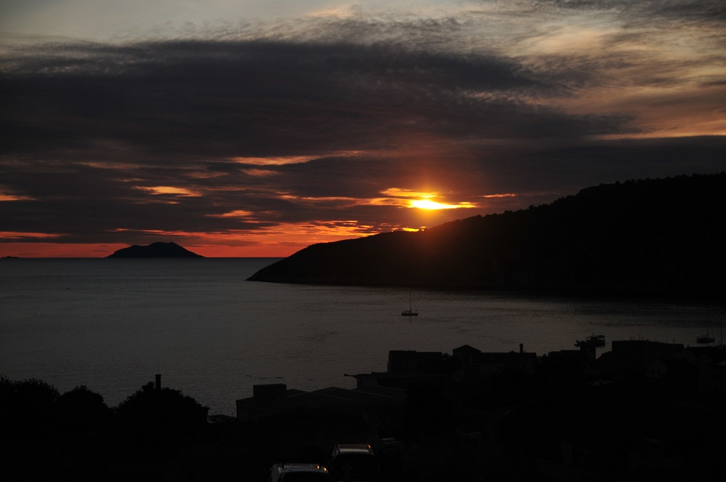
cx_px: 363
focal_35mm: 68
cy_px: 241
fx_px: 1359
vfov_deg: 20.1
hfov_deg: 29.9
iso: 320
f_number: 3.5
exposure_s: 1/8000
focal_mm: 45
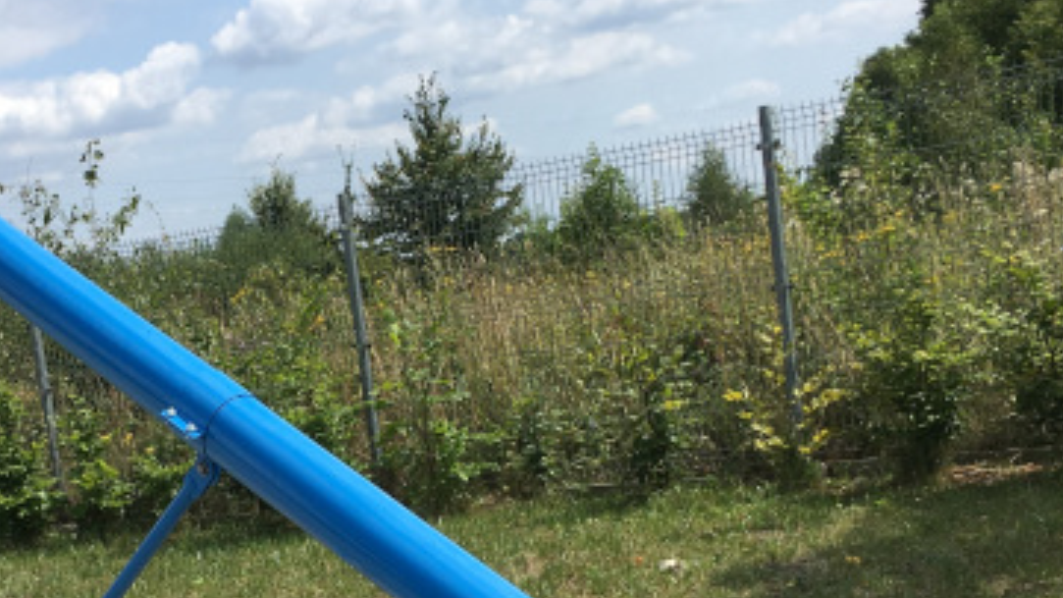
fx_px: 1973
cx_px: 327
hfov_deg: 29.9
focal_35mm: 70
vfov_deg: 16.9
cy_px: 569
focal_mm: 4.15
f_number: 2.2
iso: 25
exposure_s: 1/1876
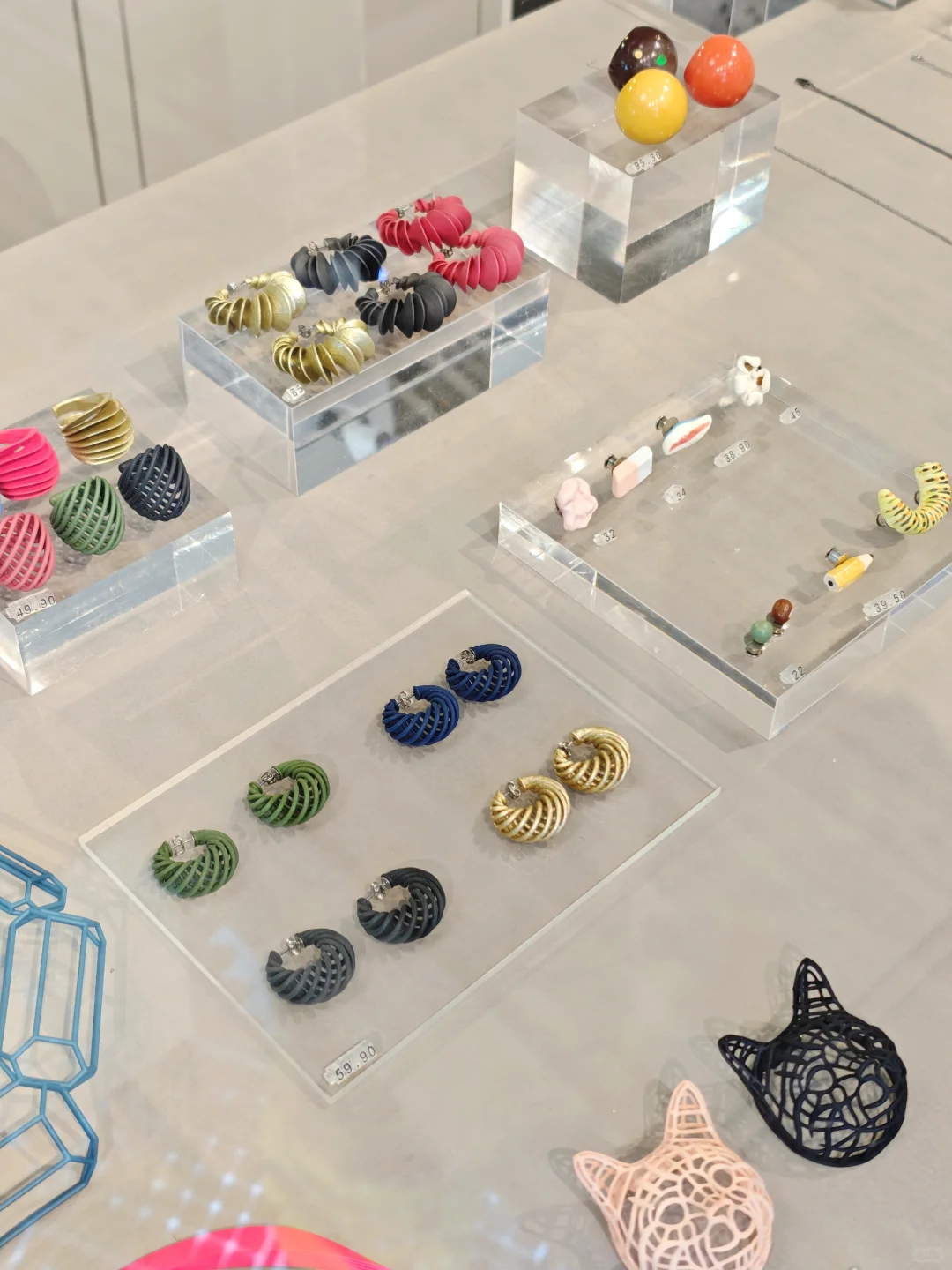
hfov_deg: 30.9
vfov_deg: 40.4
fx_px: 1723
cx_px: 476
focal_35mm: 47
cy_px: 635
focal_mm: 6.68
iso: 320
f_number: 1.44
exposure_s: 1/100
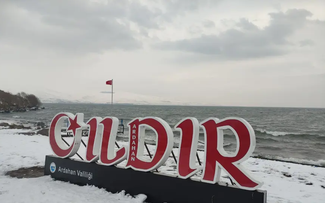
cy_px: 124
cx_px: 161
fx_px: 239
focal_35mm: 27
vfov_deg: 45.7
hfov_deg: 68.4
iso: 100
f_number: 1.89
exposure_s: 1/508
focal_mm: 5.43
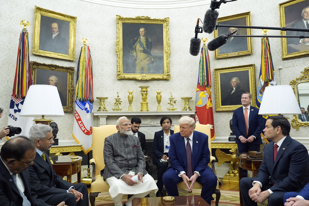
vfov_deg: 46.4
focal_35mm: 28
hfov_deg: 65.5
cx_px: 154
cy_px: 103
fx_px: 240
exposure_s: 1/320
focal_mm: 28
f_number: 3.5
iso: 2500
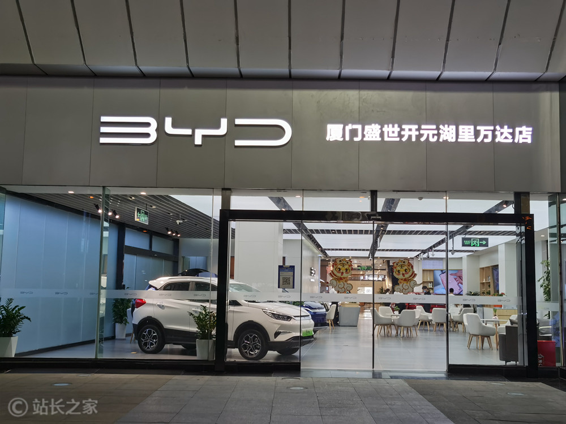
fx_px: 736
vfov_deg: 32.2
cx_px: 283
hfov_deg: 42.1
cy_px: 212
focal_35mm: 45
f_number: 1.6
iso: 50
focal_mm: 5.56
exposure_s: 1/270
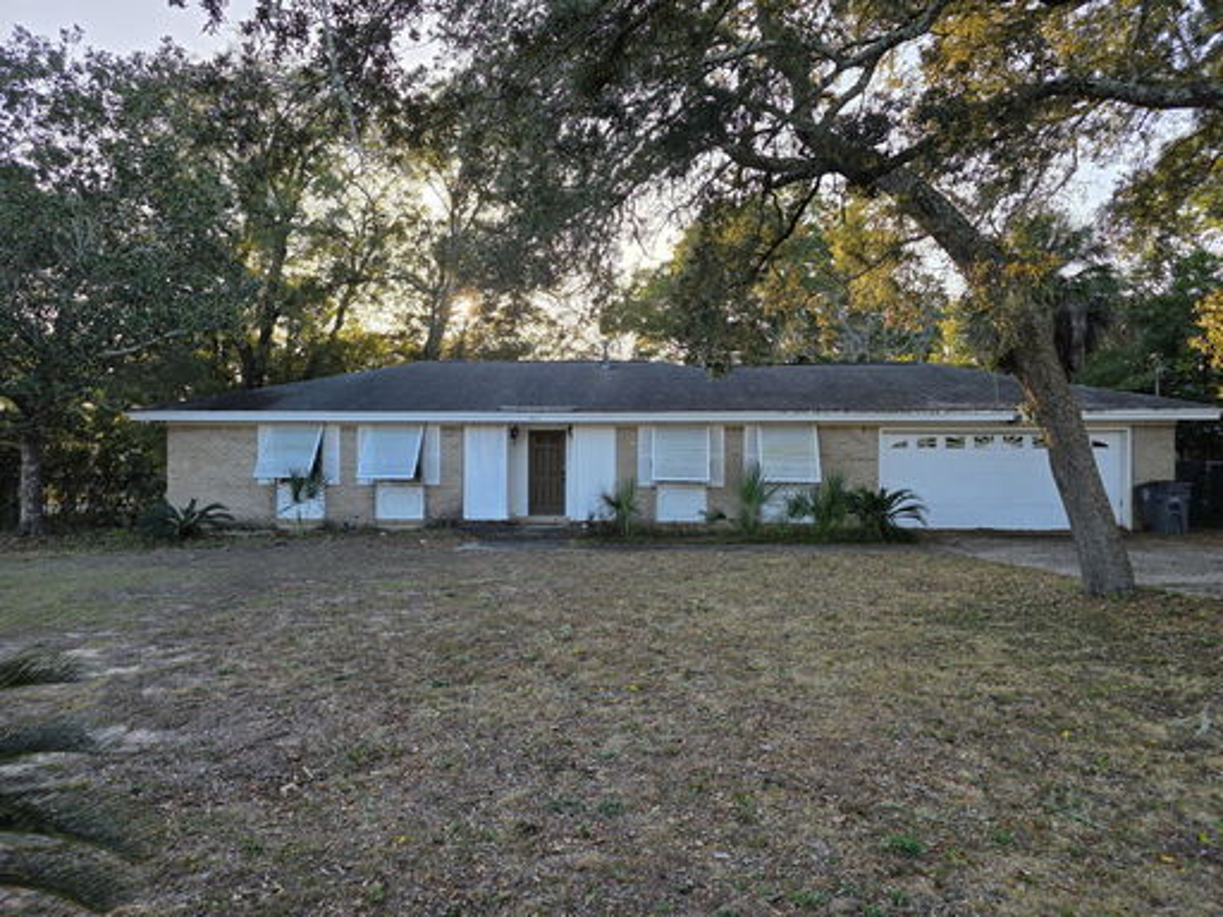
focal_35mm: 23
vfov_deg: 58.9
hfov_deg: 73.9
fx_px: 813
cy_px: 458
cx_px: 612
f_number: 1.7
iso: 25
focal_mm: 6.3
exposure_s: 1/359
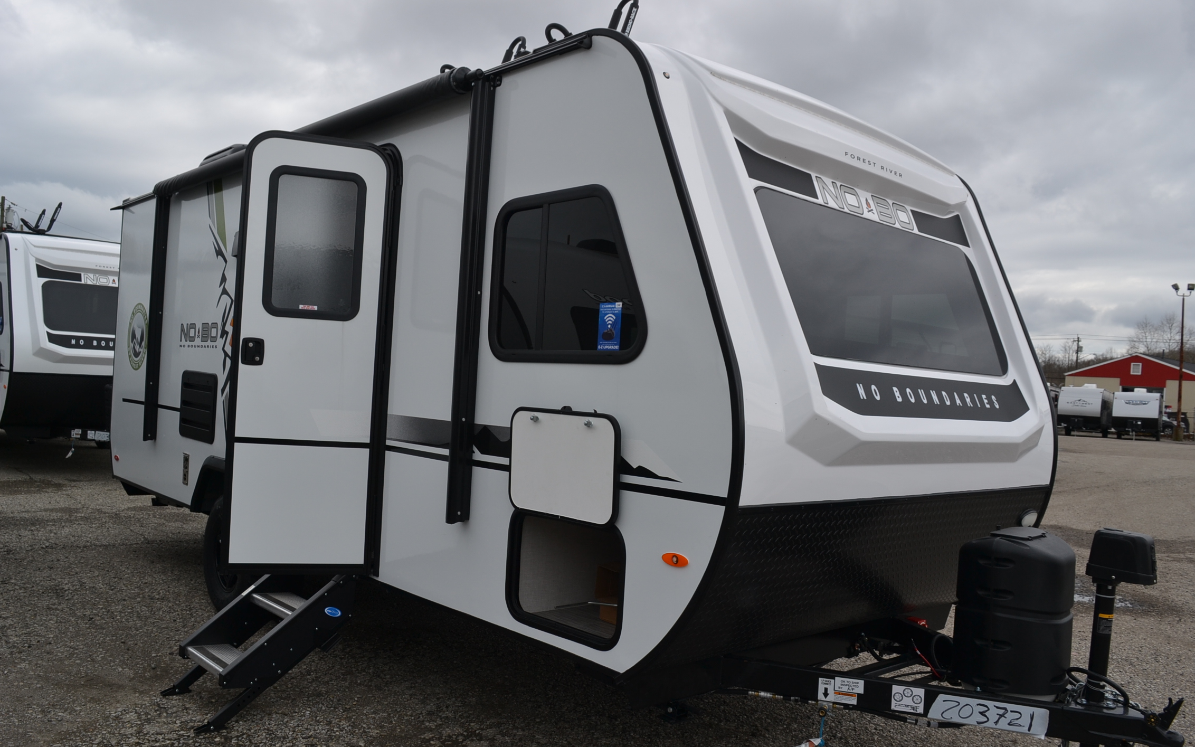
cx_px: 595
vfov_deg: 44.5
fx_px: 912
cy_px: 396
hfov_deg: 66.5
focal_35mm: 28
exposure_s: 1/200
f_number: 7.1
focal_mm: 18
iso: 100
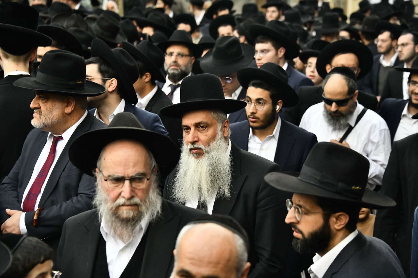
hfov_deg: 22.1
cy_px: 139
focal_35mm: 92
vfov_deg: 14.9
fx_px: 1068
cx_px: 209
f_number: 5.6
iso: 1250
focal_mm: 92
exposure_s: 1/400
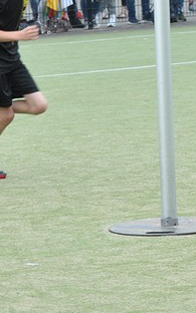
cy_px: -20
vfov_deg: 7.6
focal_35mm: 276
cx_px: 415
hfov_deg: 4.7
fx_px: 2356
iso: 400
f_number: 8
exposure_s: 1/250
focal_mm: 55
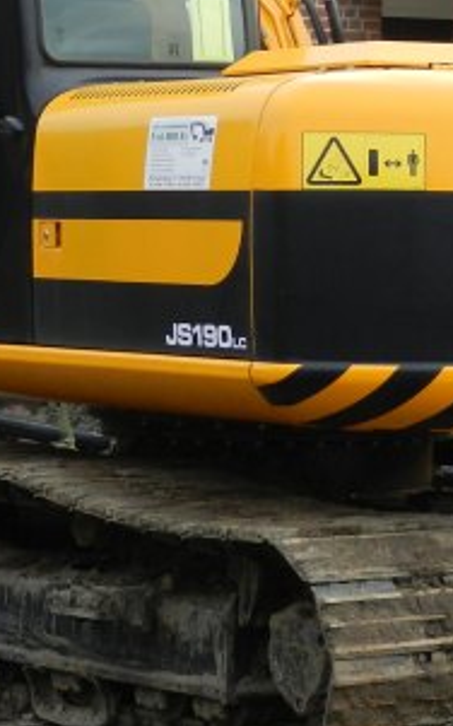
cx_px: 200
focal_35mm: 169
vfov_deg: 12.4
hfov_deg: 7.8
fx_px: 3340
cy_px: 181
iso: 160
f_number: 4.5
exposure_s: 1/160
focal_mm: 10.9
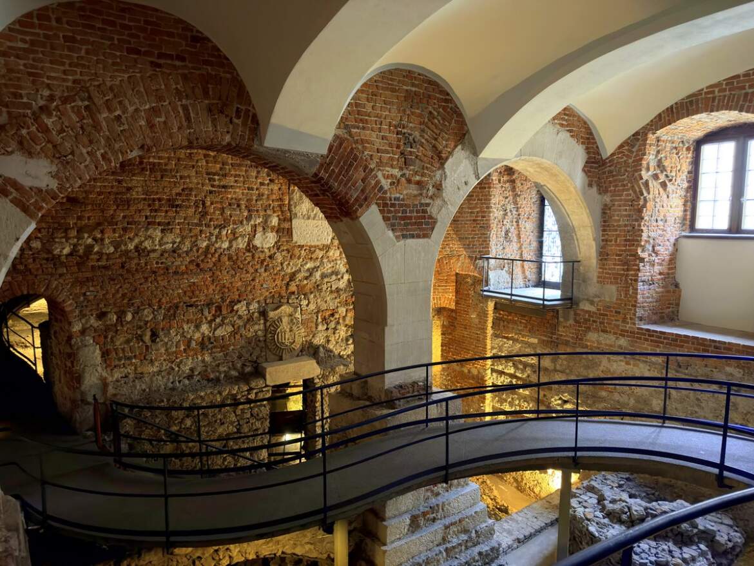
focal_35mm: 24
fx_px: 523
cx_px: 377
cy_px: 283
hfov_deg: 71.6
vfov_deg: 56.8
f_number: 1.78
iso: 640
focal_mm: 6.76
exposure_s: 1/20
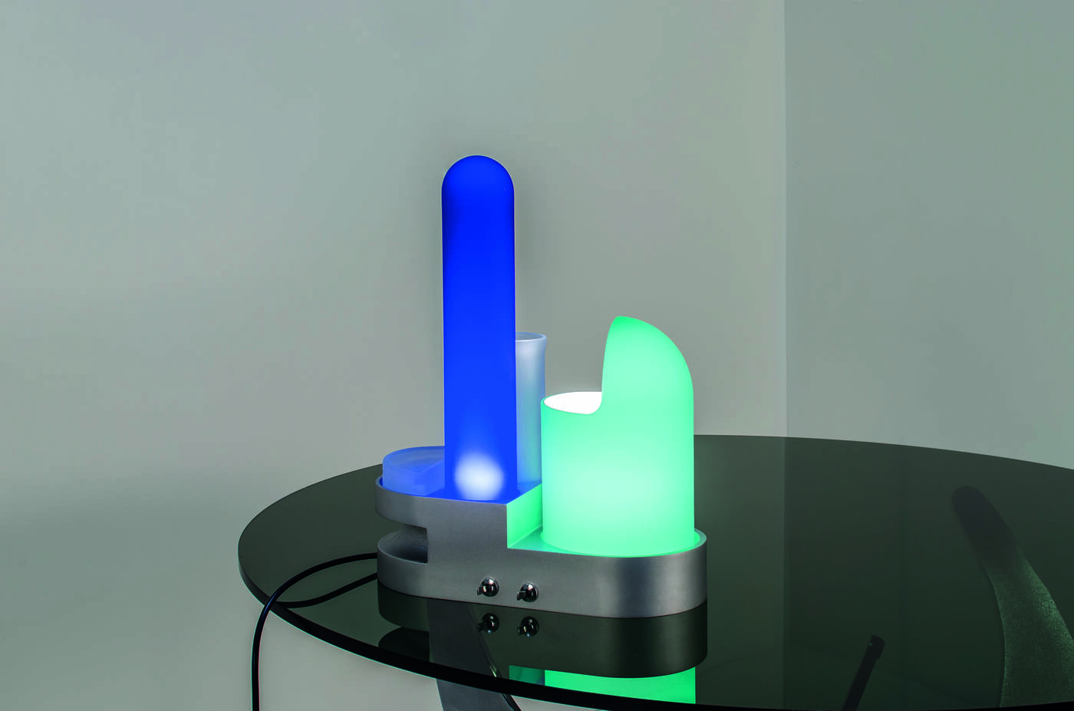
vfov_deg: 25.6
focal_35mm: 52
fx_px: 1563
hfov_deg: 37.9
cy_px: 356
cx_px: 537
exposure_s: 1/3
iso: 125
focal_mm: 35
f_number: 8
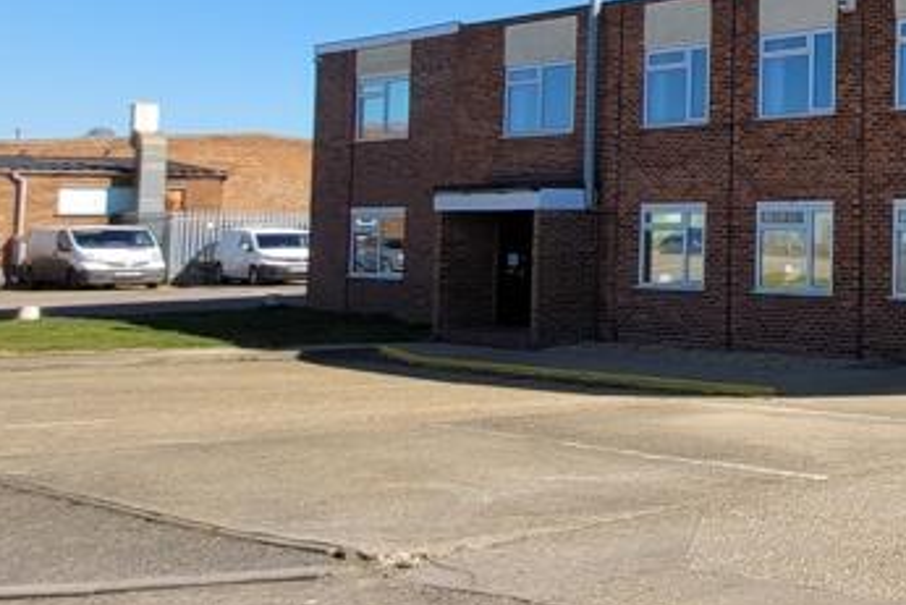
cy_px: 139
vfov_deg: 32.7
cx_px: 1246
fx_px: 1007
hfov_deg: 32.4
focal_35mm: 40
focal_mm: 1.74
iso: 40
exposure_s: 1/1148
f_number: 2.2
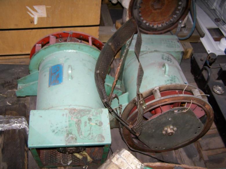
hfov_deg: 49.0
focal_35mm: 38
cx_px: 113
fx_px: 248
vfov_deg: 37.7
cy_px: 84
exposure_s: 1/60
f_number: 2.8
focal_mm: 6.3
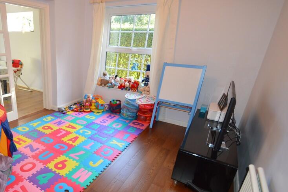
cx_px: 94
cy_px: 115
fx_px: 168
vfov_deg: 59.0
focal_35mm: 21
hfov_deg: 78.3
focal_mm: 10
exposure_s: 1/60
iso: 400
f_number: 3.5
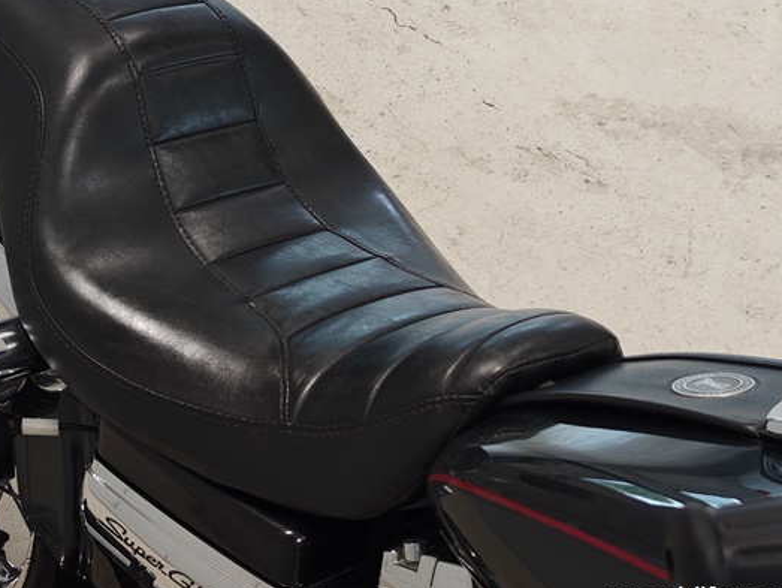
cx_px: 196
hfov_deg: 21.6
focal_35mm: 90
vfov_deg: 16.2
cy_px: 43
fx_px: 2035
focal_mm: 8.72
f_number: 2
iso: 245
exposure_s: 1/100
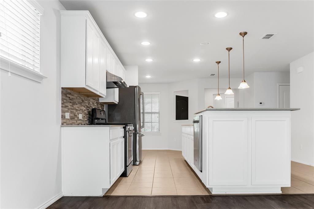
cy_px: 104
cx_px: 157
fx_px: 235
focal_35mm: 27
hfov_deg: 67.4
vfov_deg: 47.9
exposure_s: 1/20
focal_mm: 18
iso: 160
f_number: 8
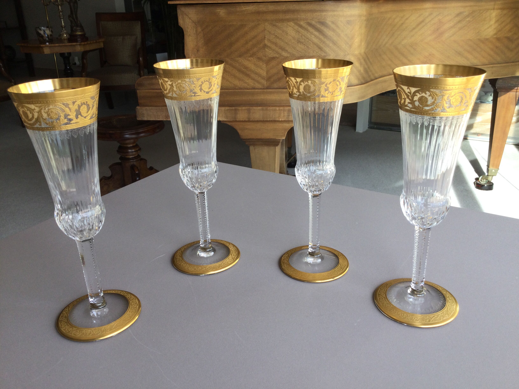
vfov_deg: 45.4
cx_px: 260
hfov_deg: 58.4
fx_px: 465
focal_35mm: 31
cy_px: 194
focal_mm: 3.3
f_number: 2.4
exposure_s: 1/100
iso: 32
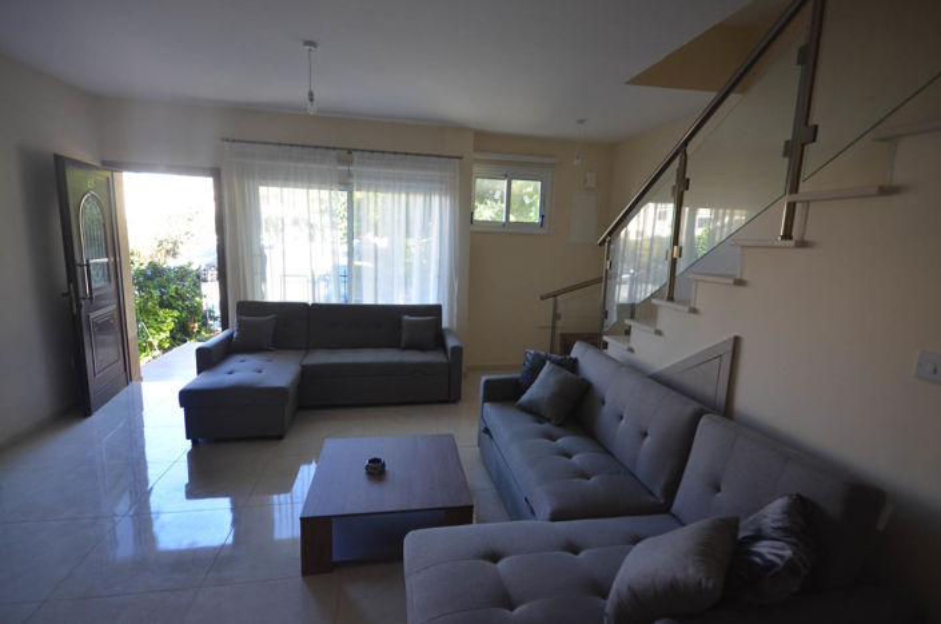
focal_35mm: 17
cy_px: 312
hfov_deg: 92.6
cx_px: 470
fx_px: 450
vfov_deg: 69.4
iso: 400
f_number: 4.5
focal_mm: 11.5
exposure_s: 1/100
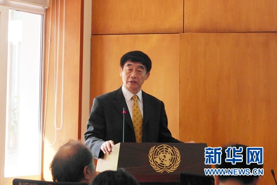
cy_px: 92
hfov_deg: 26.3
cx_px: 138
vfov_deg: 17.7
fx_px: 592
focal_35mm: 77
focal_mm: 50
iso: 400
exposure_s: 1/40
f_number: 5.6
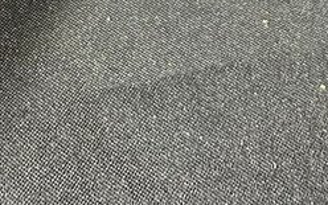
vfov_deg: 7.8
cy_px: -544
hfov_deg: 16.6
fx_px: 1126
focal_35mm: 126
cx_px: 199
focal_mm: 5.7
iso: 200
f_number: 1.5
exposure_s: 1/60
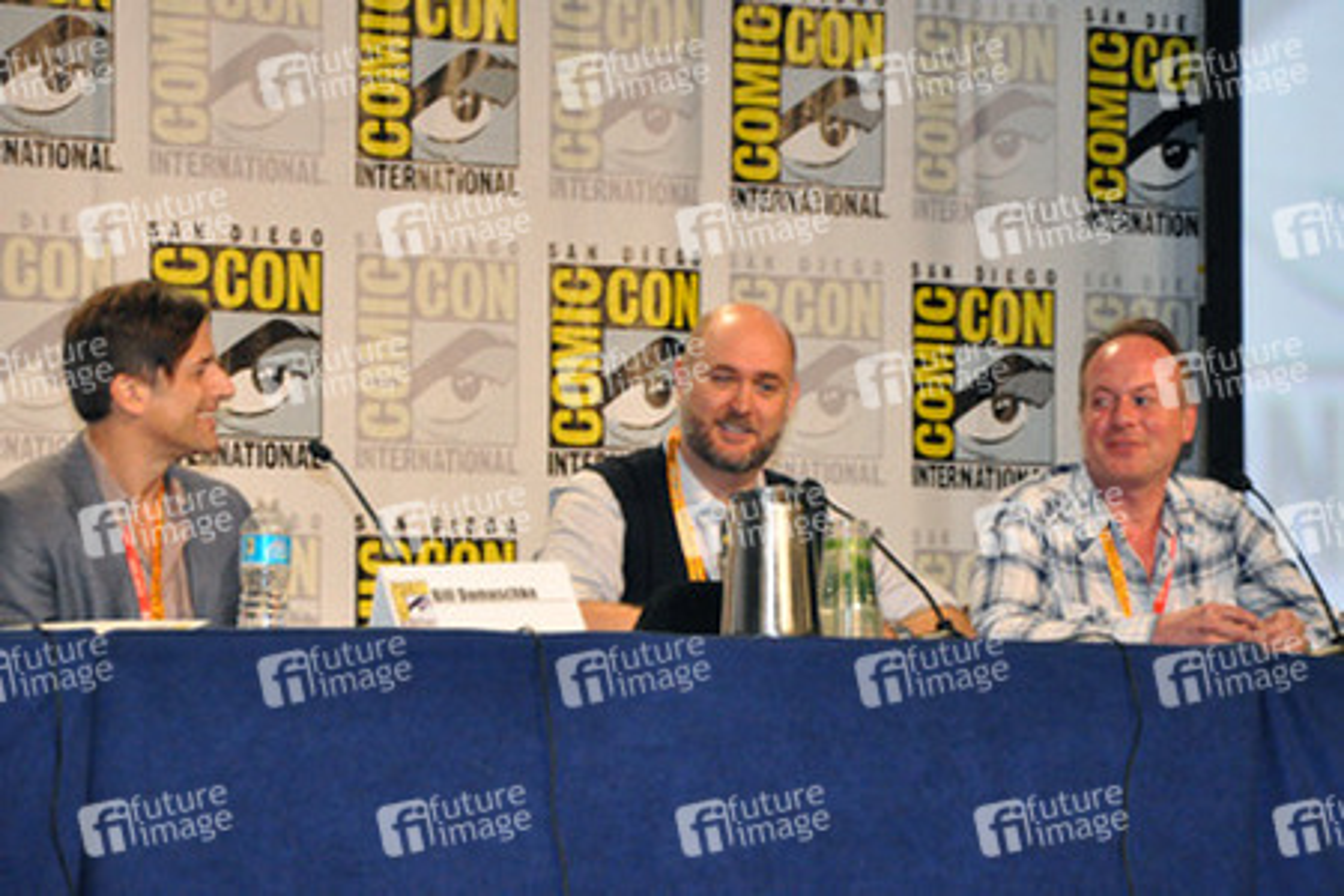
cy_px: 448
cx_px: 672
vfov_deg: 8.7
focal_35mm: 158
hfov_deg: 13.0
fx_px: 5880
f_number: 5.6
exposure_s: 1/60
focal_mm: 105
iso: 2000
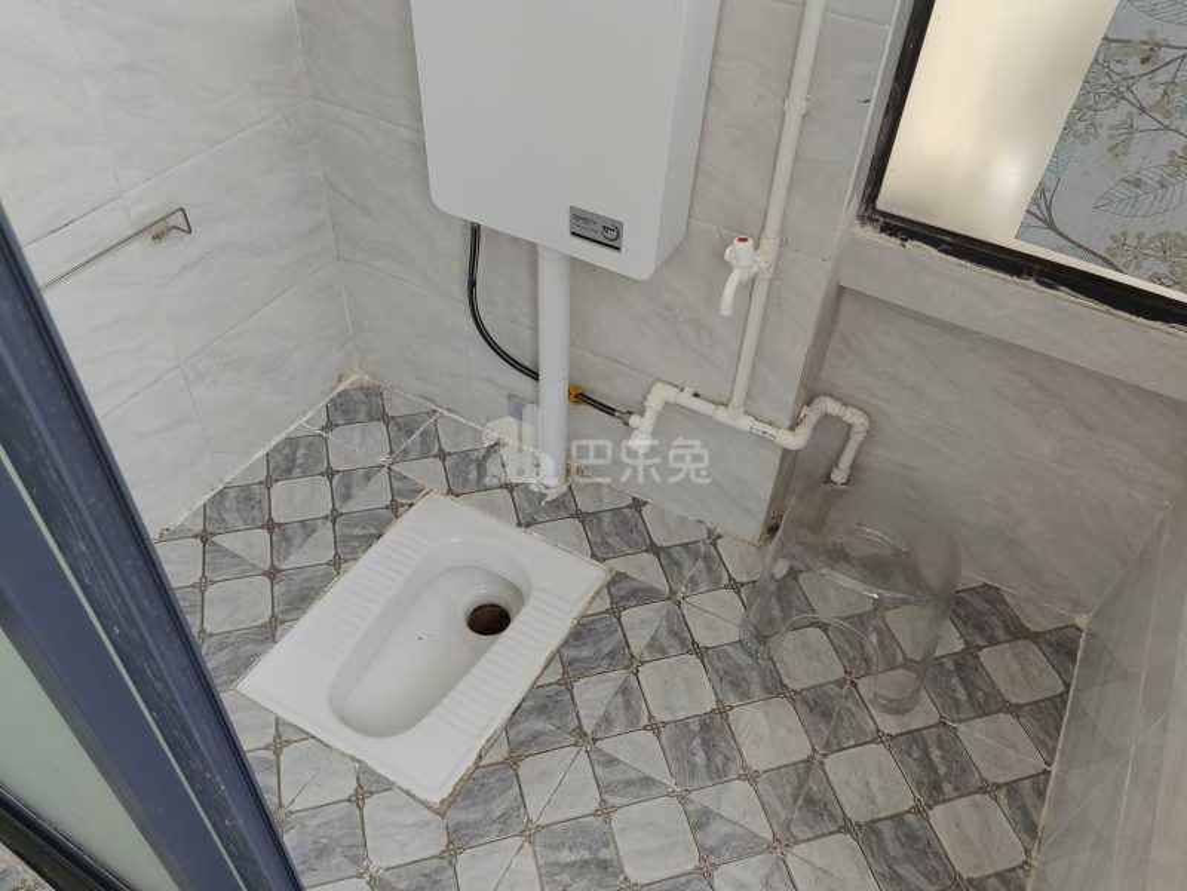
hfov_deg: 65.3
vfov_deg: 51.4
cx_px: 594
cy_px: 446
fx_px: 926
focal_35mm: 27
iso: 64
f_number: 1.9
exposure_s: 1/100
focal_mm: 5.52
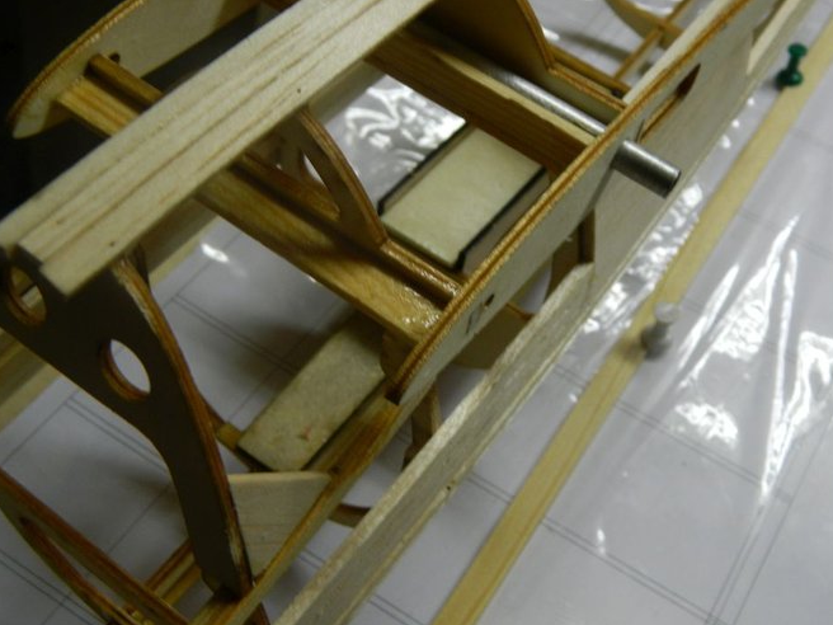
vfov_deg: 32.2
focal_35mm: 45
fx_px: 1083
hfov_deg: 42.0
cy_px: 300
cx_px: 453
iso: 160
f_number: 3.5
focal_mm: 7.3
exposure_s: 1/40
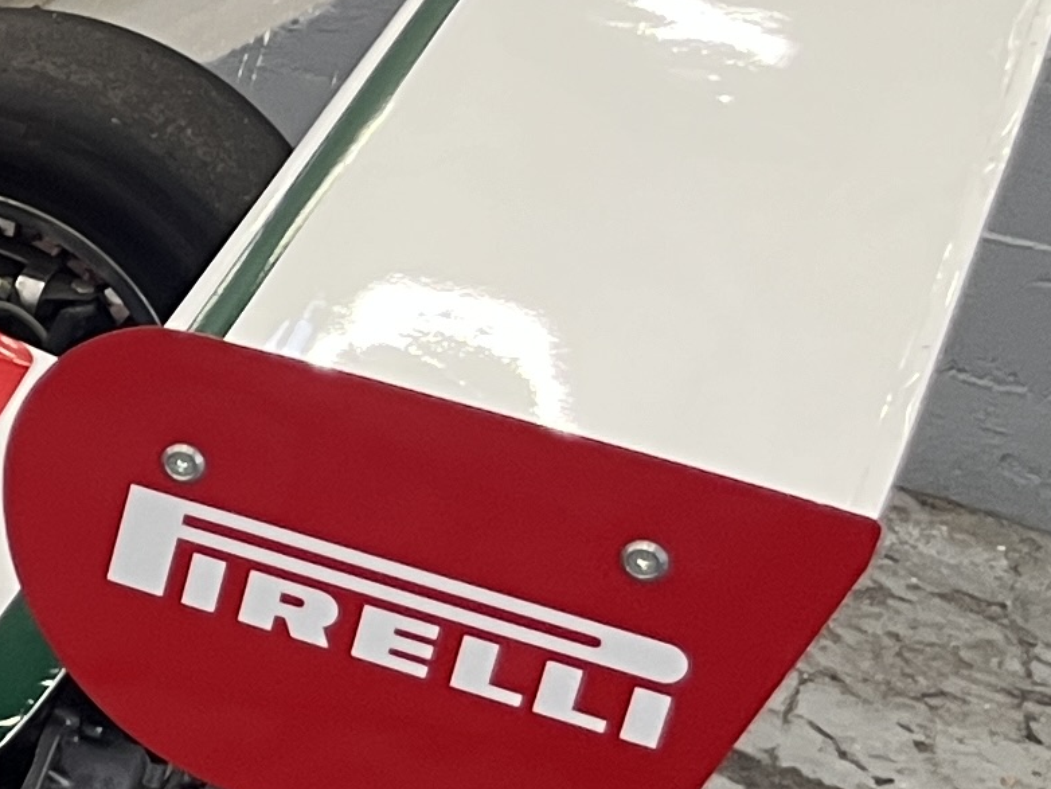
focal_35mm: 134
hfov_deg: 12.2
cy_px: 382
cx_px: -1347
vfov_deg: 11.1
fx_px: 4070
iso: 100
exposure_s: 1/50
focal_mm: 5.1
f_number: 1.6
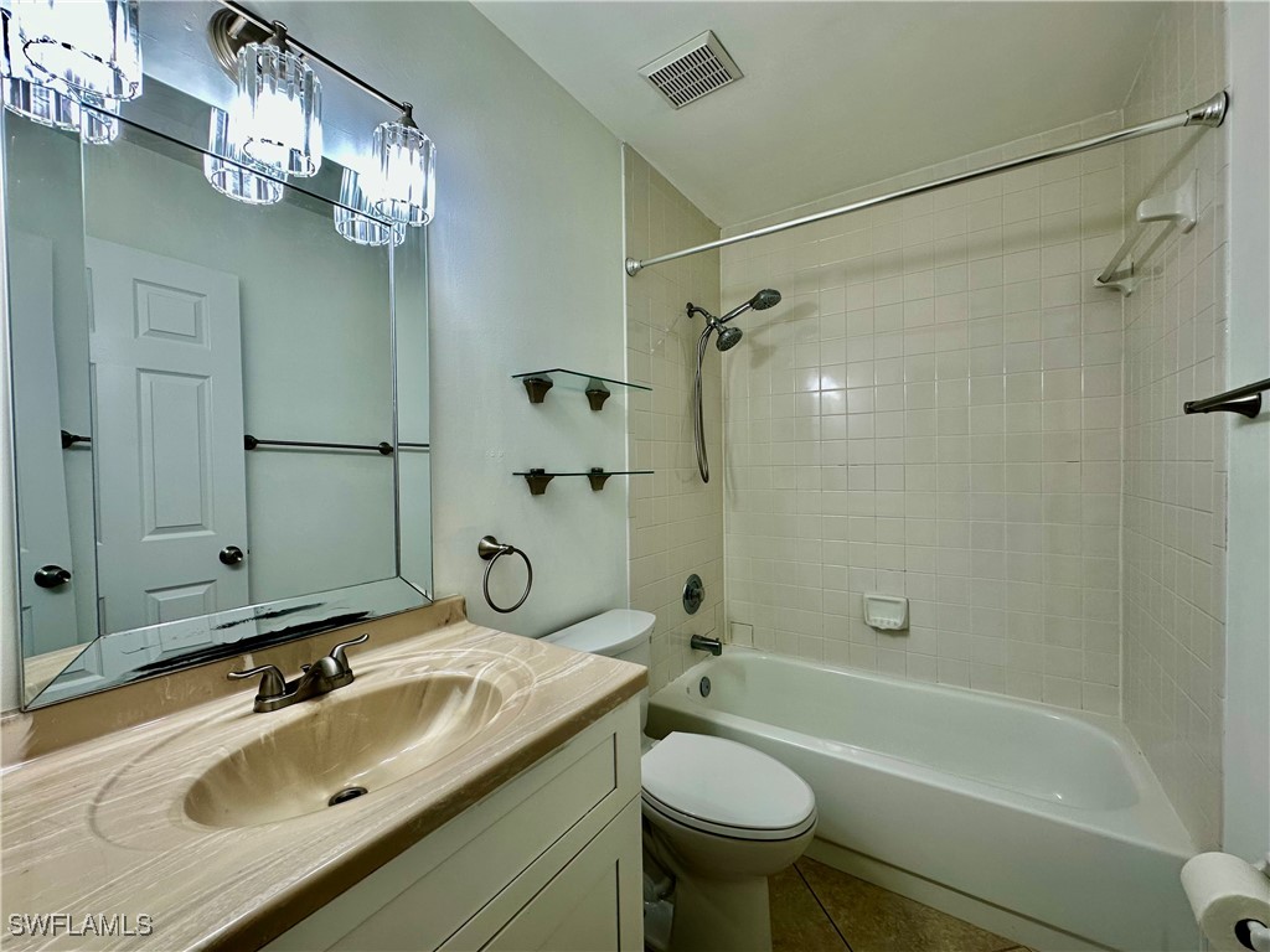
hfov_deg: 102.1
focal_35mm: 14
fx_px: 514
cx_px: 635
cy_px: 476
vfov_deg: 85.7
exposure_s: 1/120
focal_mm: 2.22
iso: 64
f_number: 2.2
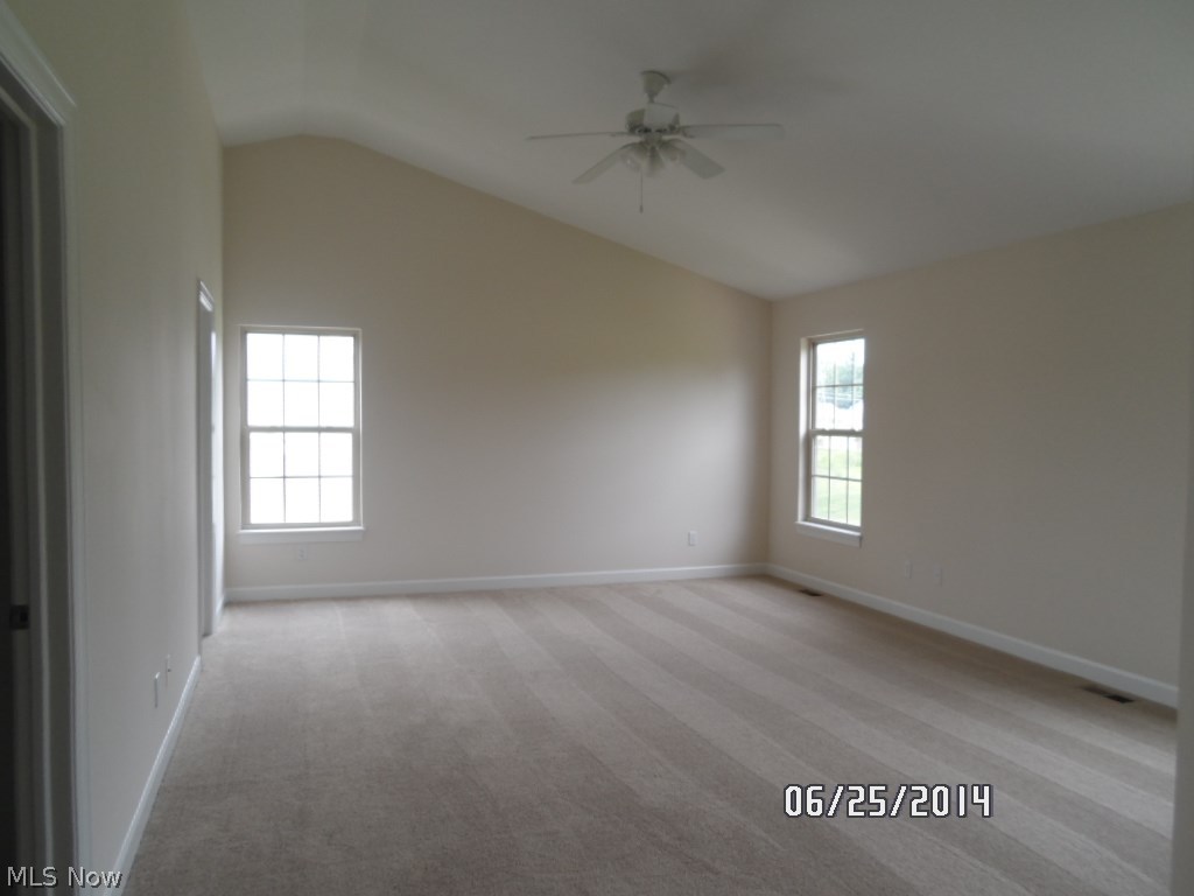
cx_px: 597
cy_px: 448
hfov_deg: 69.4
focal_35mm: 25
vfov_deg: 54.9
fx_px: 862
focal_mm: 4.5
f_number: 2.5
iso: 80
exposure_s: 1/60
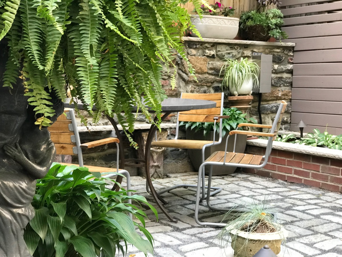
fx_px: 563
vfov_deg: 25.7
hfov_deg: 33.8
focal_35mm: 57
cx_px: 171
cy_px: 128
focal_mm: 6.6
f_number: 2.8
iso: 160
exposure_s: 1/93
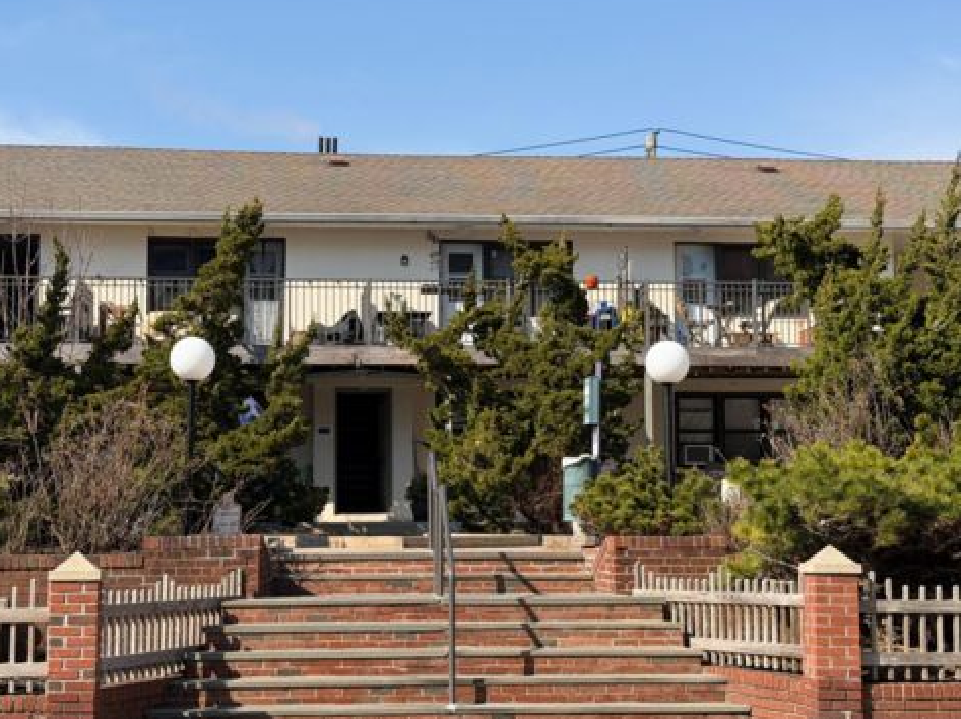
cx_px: 449
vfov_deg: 22.6
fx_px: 1803
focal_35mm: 65
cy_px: 360
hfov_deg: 29.8
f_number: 1.78
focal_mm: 6.76
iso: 64
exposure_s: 1/3534
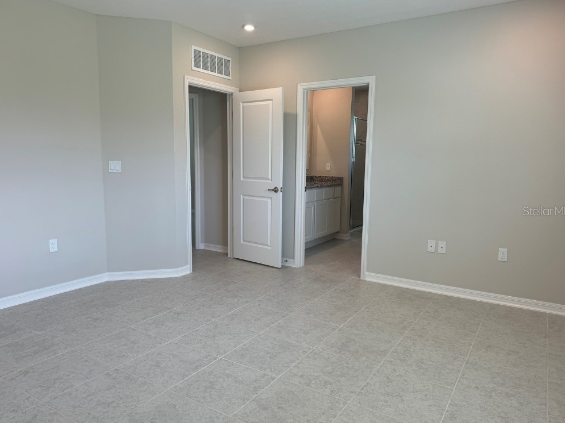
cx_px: 283
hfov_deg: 69.4
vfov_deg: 54.9
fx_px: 408
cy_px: 211
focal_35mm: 25
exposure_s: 1/120
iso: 64
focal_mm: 6.76
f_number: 1.78
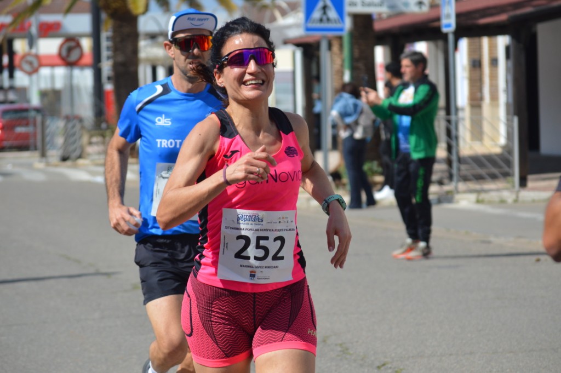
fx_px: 2709
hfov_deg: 11.8
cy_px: 186
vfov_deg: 7.9
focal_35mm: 174
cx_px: 280
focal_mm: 116
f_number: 6.3
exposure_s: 1/1600
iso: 400
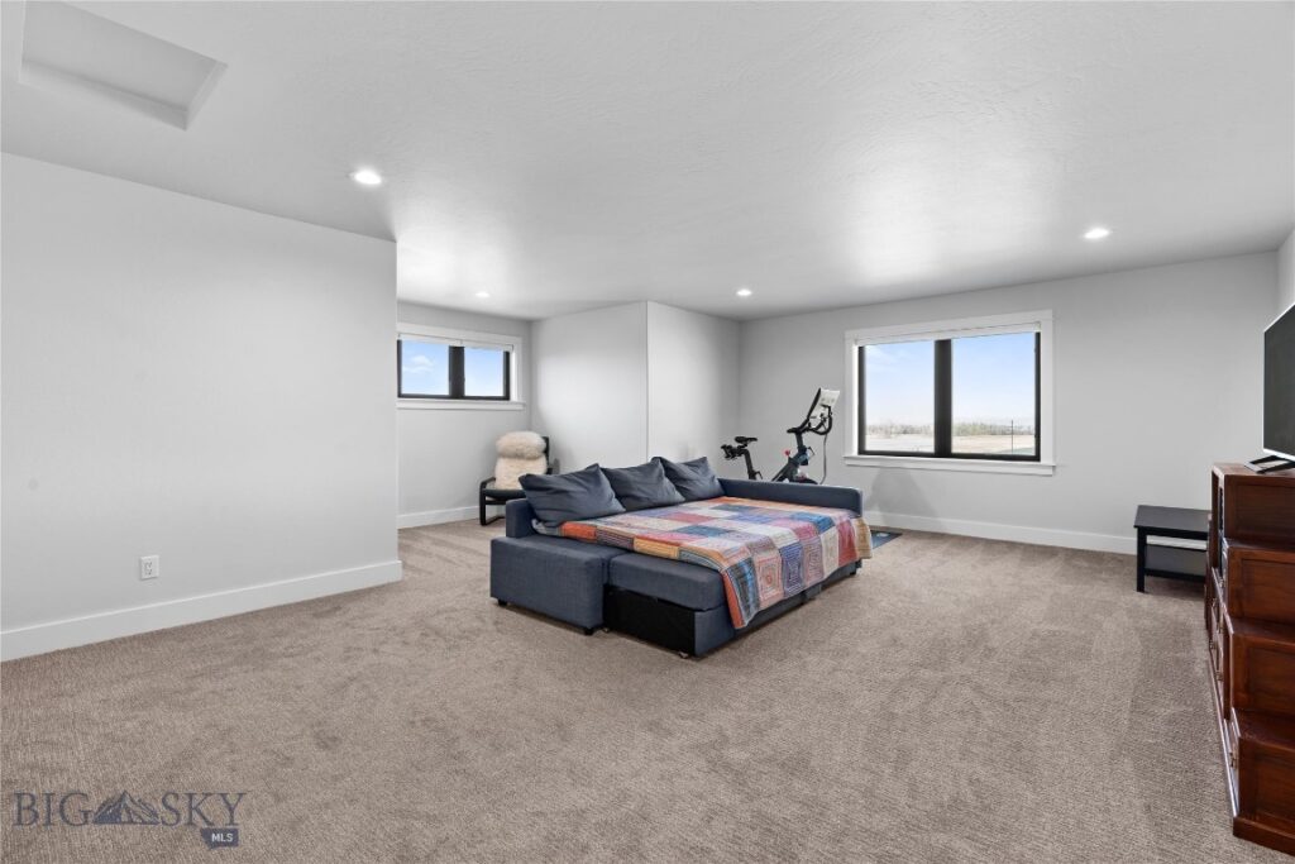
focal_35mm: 16
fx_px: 576
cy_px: 432
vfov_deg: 73.8
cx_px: 648
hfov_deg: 96.7
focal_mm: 16
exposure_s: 1/3
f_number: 9
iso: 320
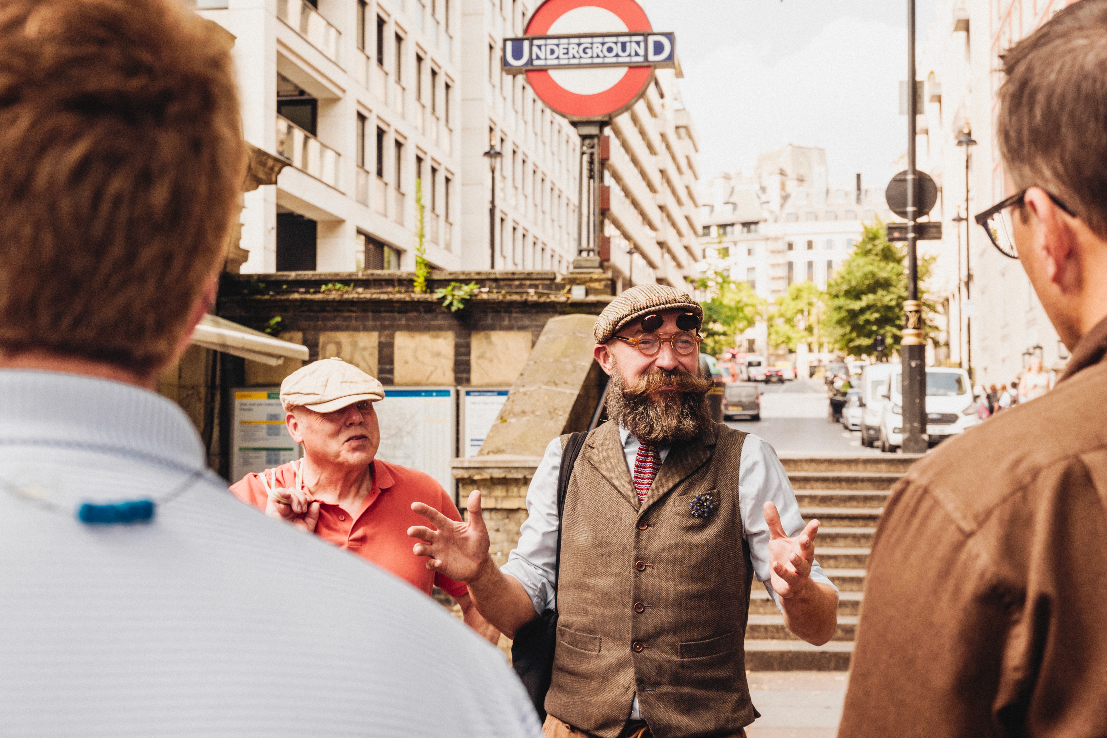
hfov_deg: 38.2
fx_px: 1599
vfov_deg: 26.0
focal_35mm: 52
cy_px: 369
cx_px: 554
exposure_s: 1/320
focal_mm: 52
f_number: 8
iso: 400
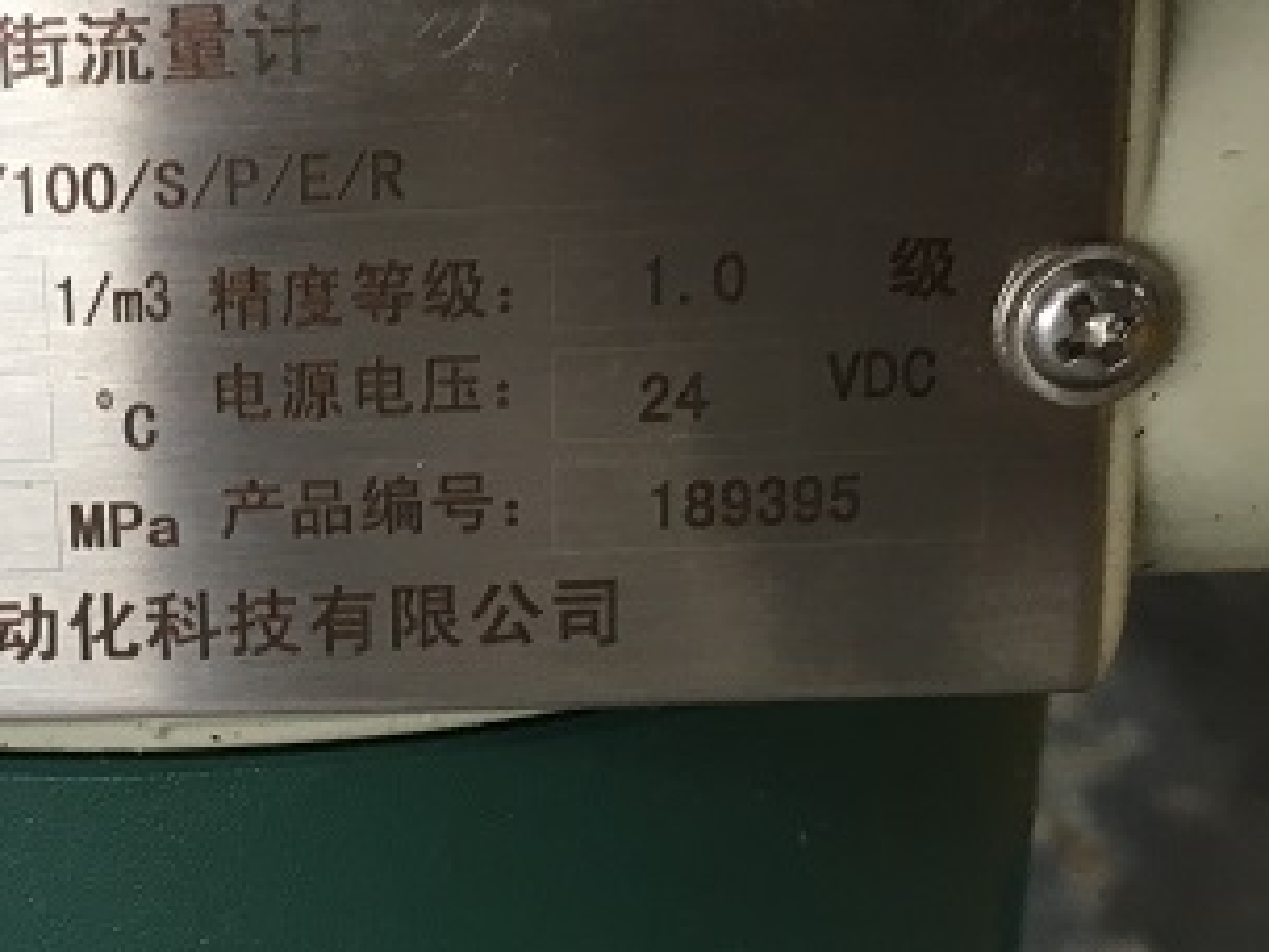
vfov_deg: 19.1
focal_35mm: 77
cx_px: -6
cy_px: 432
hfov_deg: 24.2
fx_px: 2823
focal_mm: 4.15
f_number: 2.2
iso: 80
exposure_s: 1/33
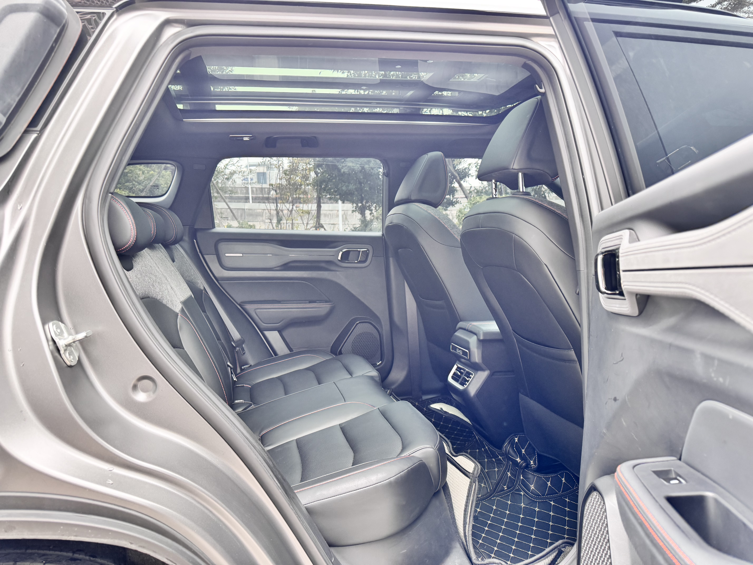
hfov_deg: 71.6
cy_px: 282
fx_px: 522
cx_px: 376
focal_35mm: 24
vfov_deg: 56.8
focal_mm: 6.76
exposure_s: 1/121
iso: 200
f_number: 1.78
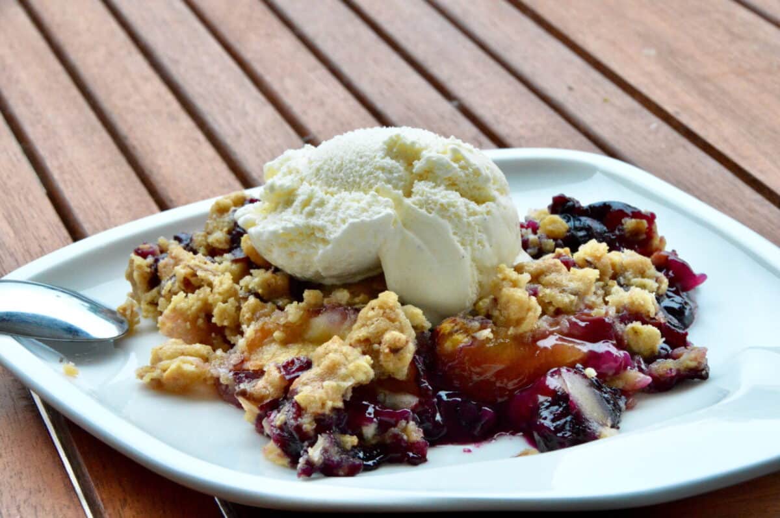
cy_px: 259
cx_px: 390
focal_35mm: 112
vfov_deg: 12.2
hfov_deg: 18.2
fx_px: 2435
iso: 6400
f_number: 18
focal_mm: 75
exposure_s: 1/40
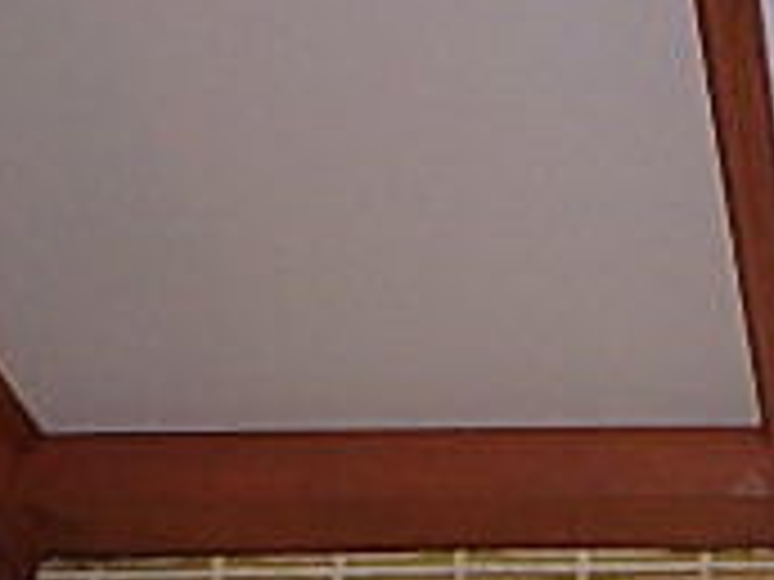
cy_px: 922
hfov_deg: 22.5
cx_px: 994
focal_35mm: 78
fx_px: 1744
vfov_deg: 16.8
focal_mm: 3.7
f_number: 3.5
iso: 400
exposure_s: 1/30
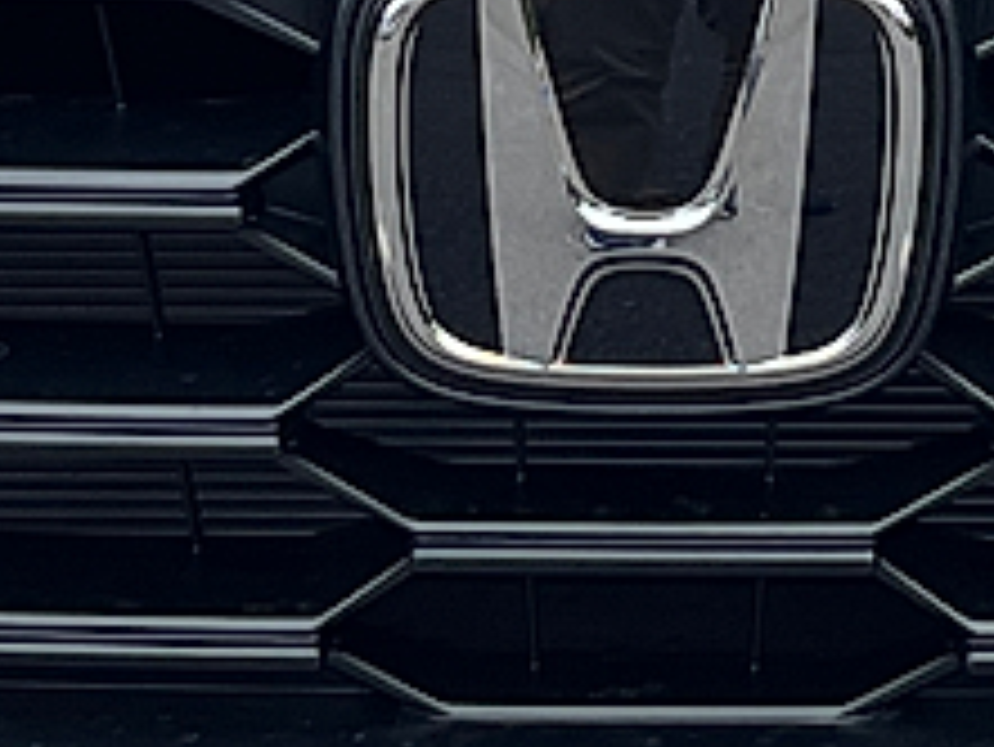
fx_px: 5401
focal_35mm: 188
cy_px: -472
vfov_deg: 7.7
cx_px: 729
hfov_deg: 10.5
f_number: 1.5
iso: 50
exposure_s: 1/1361
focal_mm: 5.7
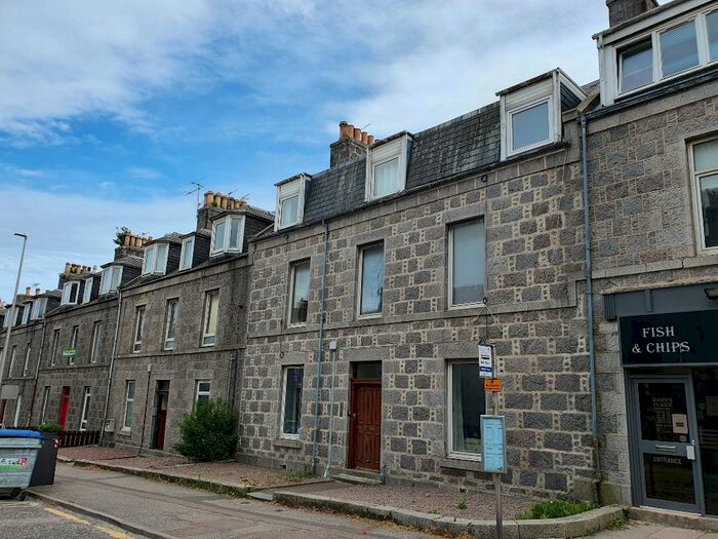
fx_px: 539
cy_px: 270
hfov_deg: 67.3
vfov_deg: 53.1
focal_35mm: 26
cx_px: 359
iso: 50
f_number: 2.4
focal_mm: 4.32
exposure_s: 1/1248
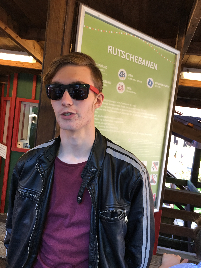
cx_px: 100
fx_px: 225
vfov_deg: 61.7
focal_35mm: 29
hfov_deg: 48.2
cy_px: 134
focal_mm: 4.15
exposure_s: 1/33
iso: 50
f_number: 2.2
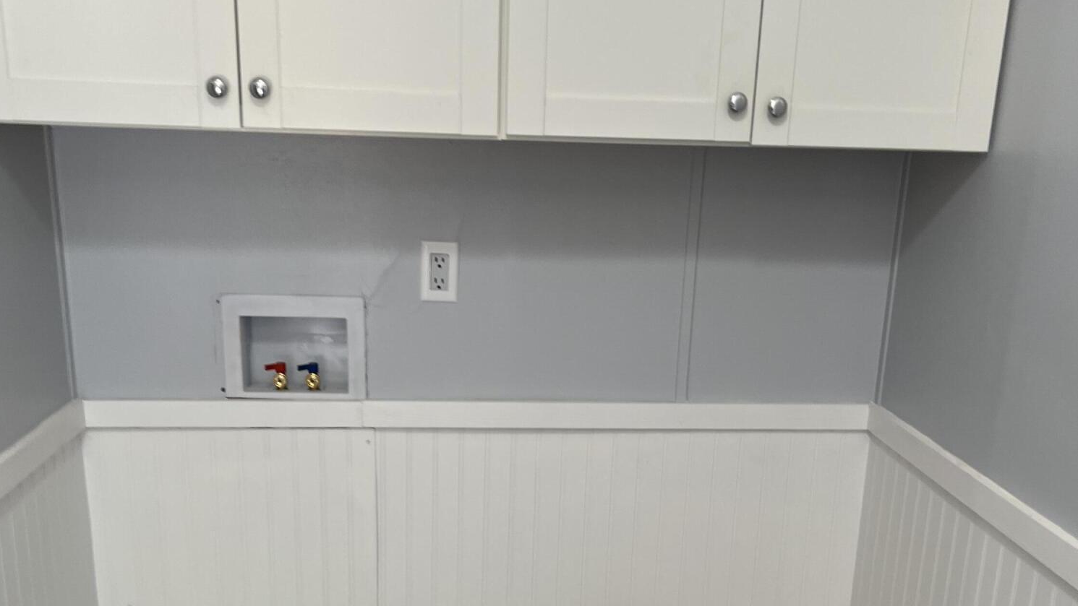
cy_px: 462
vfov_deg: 30.6
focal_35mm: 38
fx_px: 1086
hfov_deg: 52.8
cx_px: 538
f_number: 1.5
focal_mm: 5.7
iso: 64
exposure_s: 1/60
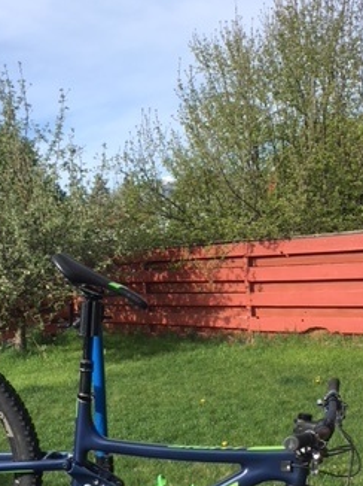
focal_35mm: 57
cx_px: 123
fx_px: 798
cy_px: 400
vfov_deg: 32.7
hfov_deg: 25.5
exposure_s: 1/962
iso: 25
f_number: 2.2
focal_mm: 4.15
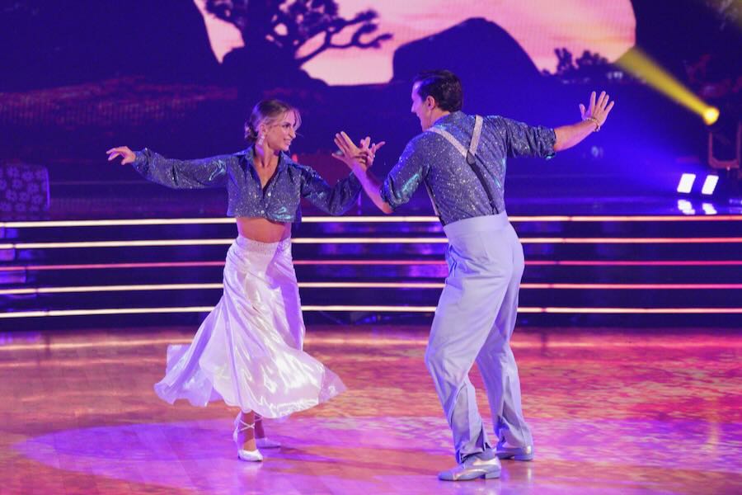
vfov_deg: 17.7
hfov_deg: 26.3
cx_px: 371
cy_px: 248
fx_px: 1587
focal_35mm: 77
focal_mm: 77
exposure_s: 1/800
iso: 10000
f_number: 2.8
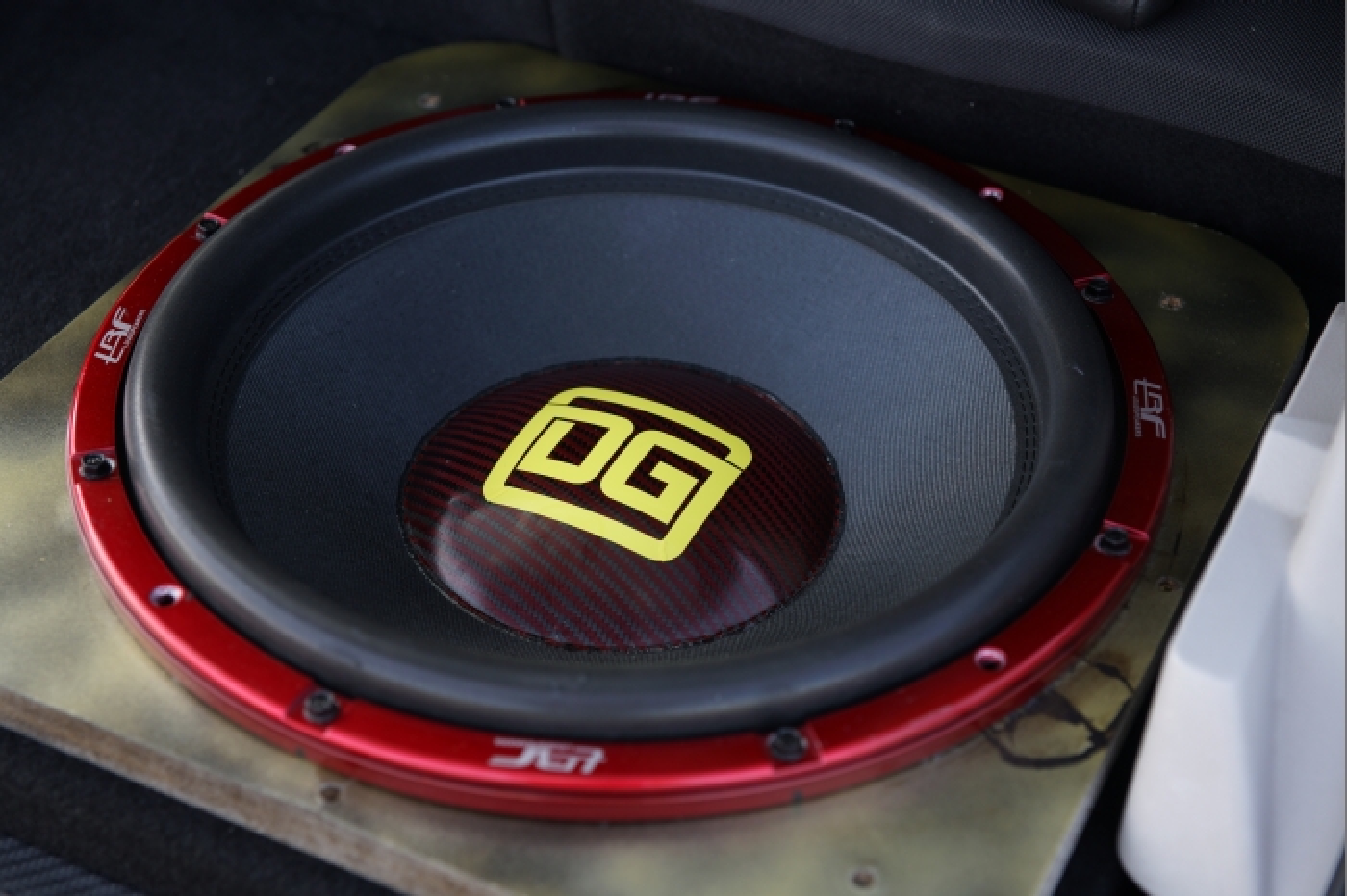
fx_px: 2244
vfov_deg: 22.6
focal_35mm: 60
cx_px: 674
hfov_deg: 33.4
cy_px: 448
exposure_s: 1/125
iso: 200
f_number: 4.5
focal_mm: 60
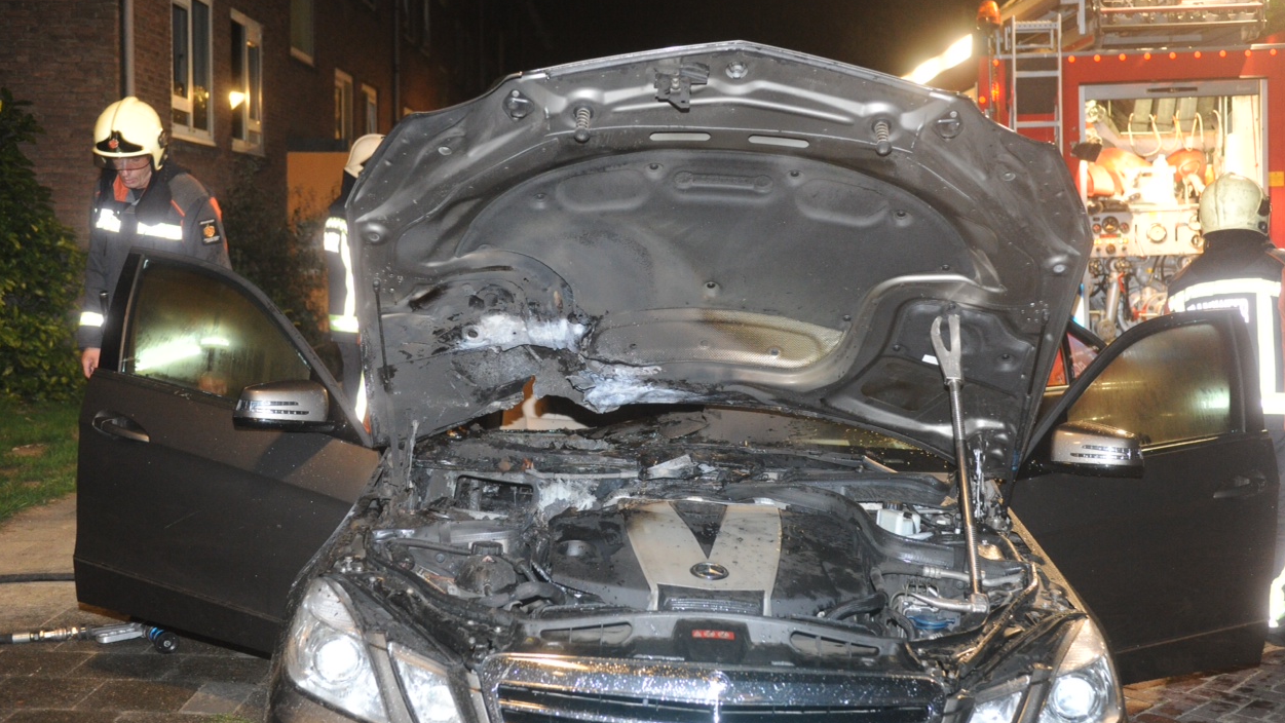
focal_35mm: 45
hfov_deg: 45.5
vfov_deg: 26.5
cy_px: 342
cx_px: 656
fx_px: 1533
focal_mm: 42
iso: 6400
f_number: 4.5
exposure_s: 1/60
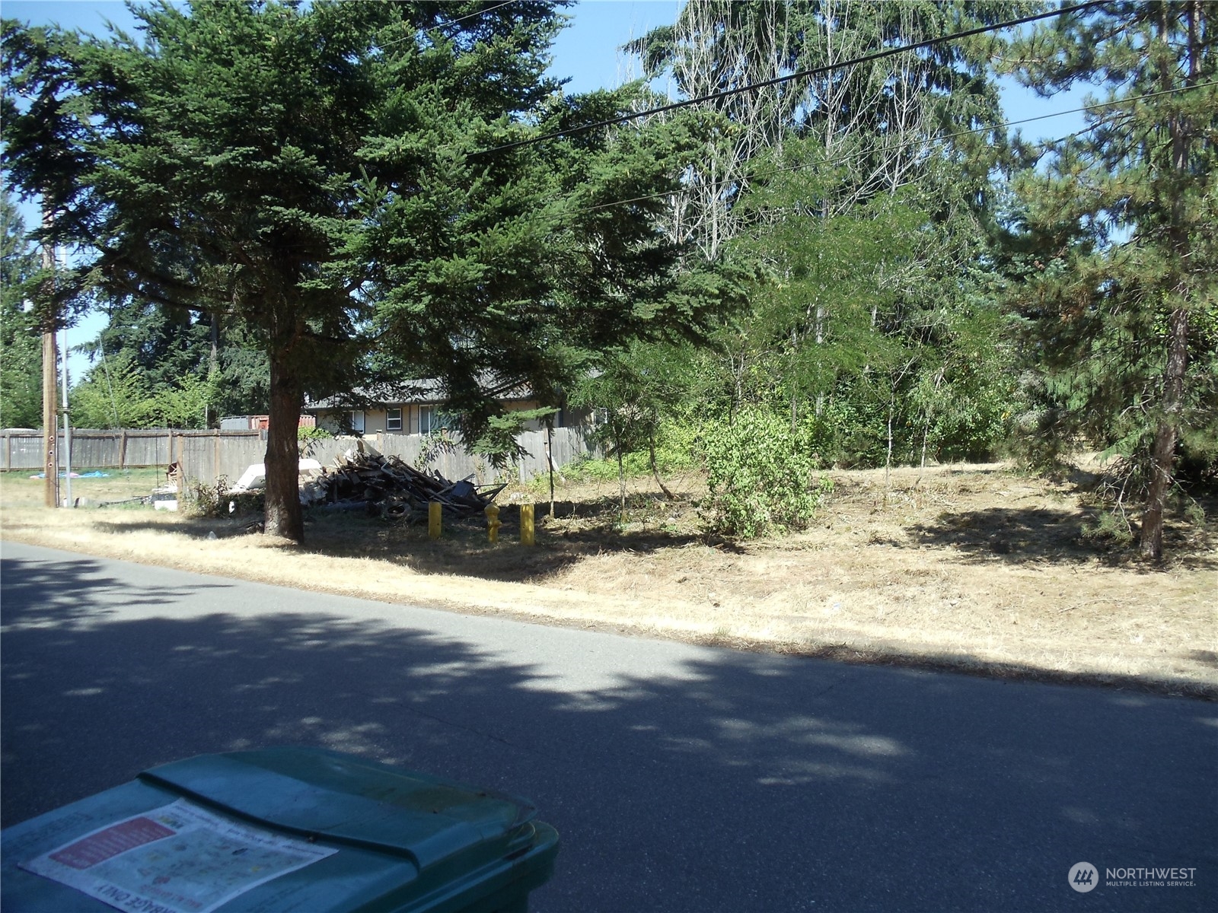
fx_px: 1548
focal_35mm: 44
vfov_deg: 32.9
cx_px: 609
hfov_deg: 42.9
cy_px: 456
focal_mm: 6
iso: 100
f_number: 3.5
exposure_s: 1/500
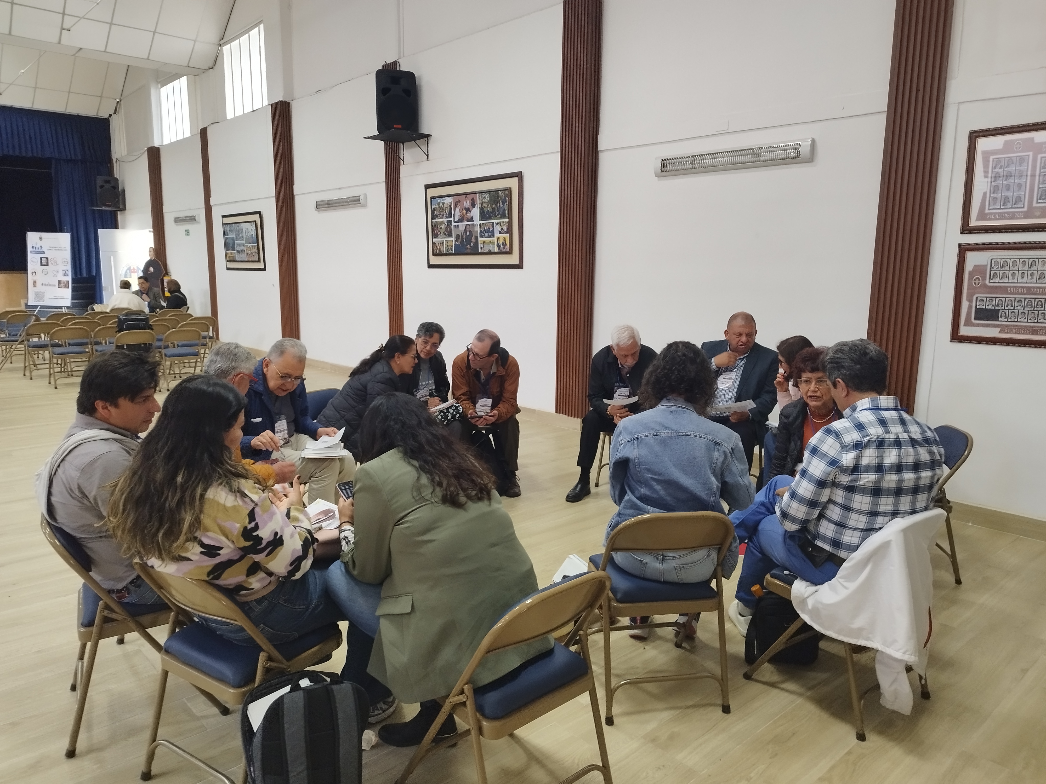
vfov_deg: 56.8
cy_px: 392
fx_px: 725
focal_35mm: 24
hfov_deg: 71.6
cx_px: 523
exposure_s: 1/40
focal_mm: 5.89
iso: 320
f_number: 1.89
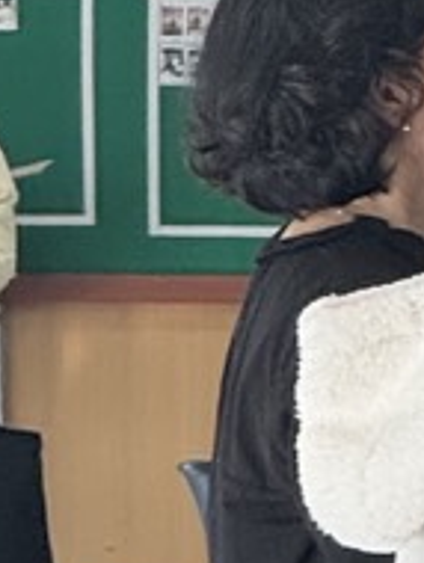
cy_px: 557
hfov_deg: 2.8
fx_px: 8441
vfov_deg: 3.8
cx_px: 1361
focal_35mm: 518
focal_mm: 9
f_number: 2.8
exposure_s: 1/120
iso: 160
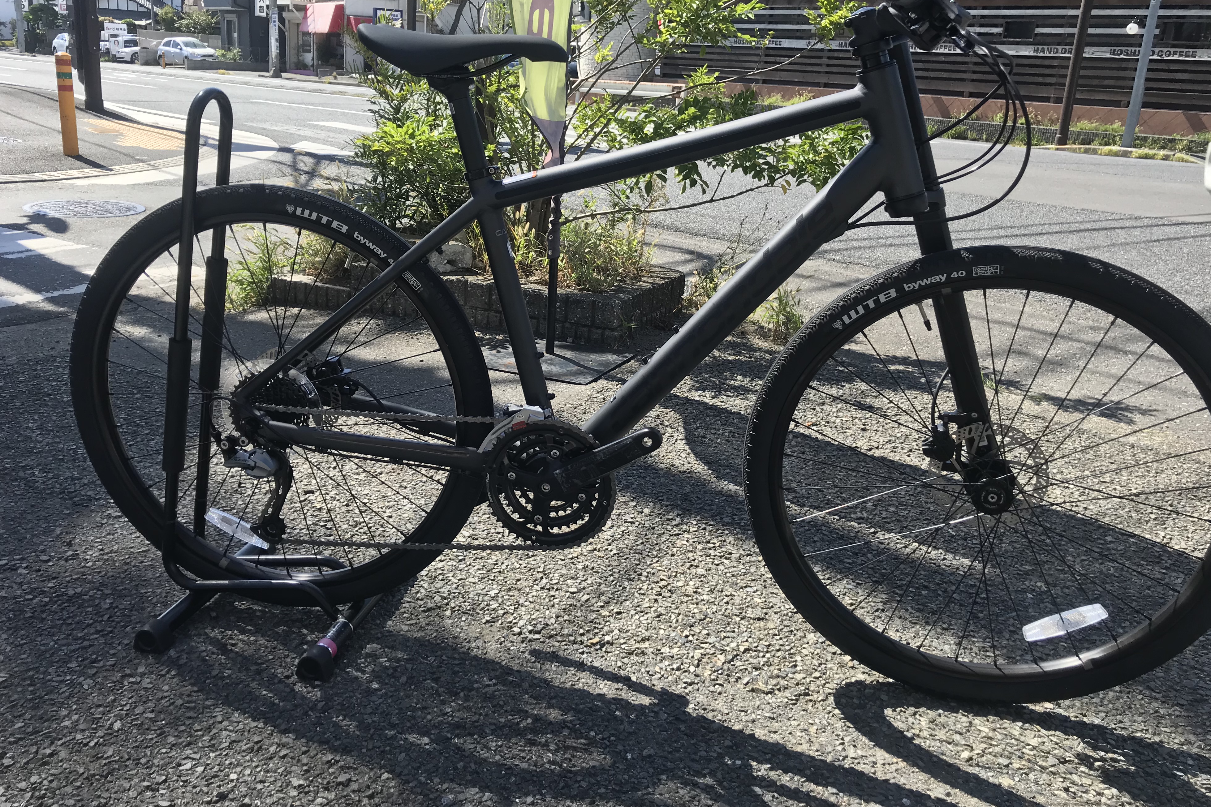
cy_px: 364
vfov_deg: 43.6
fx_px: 1009
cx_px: 599
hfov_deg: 61.9
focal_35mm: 30
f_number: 1.8
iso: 20
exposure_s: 1/1008
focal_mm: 3.99
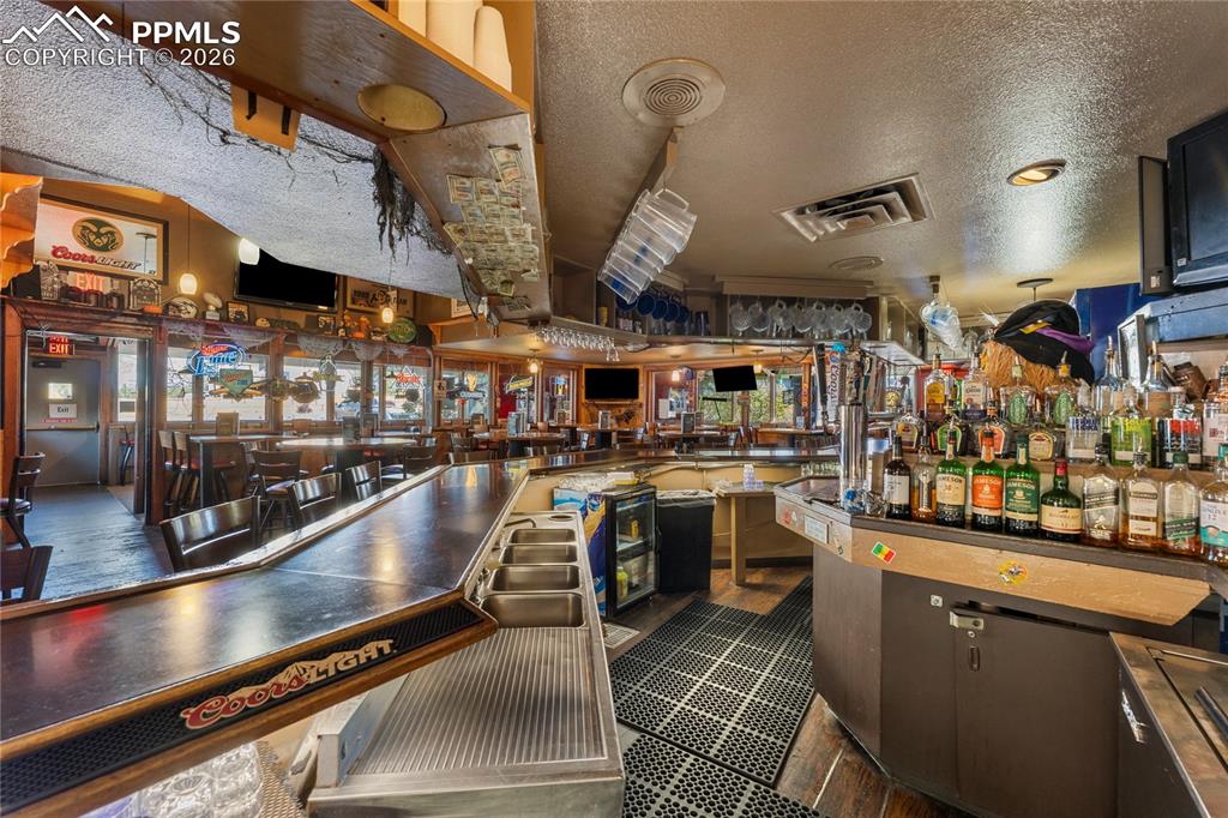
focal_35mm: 14
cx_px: 614
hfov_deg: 104.3
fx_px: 477
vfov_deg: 81.2
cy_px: 409
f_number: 8
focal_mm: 14
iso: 800
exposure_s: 1/125
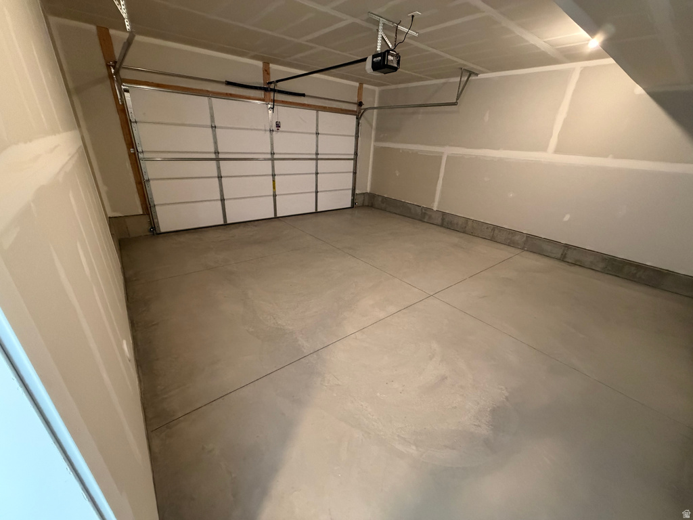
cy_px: 260
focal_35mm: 14
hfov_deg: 102.1
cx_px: 346
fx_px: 280
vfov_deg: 85.7
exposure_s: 1/60
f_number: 2.2
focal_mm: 2.22
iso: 800
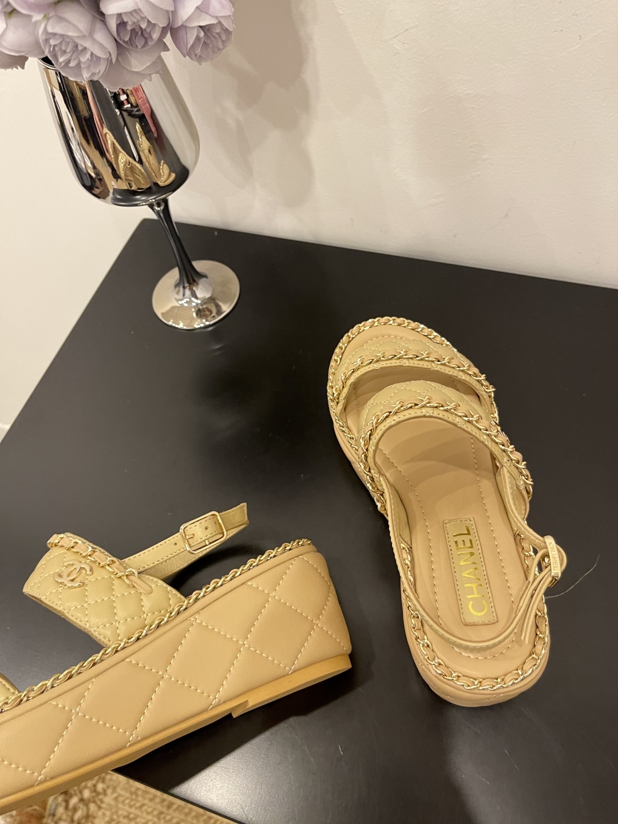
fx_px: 619
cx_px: 309
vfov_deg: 67.3
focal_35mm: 26
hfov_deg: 53.1
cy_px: 412
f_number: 1.6
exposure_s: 1/60
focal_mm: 5.1
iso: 400
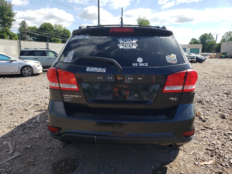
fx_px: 174
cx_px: 116
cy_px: 87
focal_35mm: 26
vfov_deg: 53.1
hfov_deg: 67.3
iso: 50
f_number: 1.5
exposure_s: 1/1667
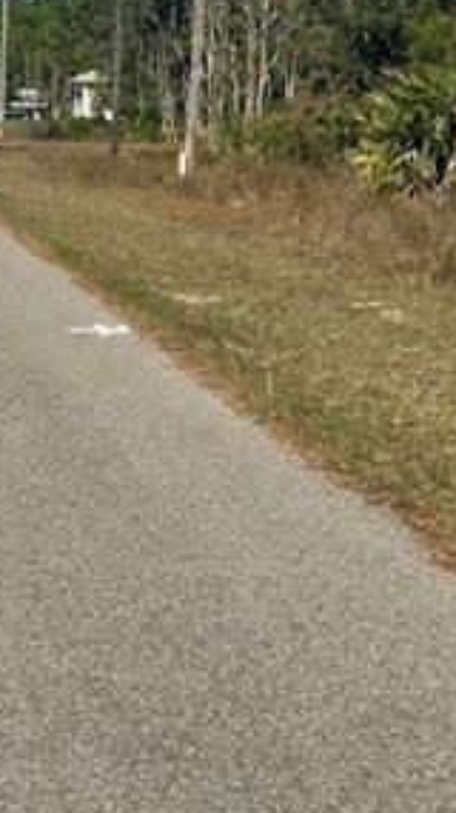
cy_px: 325
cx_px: -20
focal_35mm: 141
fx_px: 3035
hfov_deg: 8.5
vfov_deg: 15.2
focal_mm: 6.86
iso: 64
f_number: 1.78
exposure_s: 1/5556
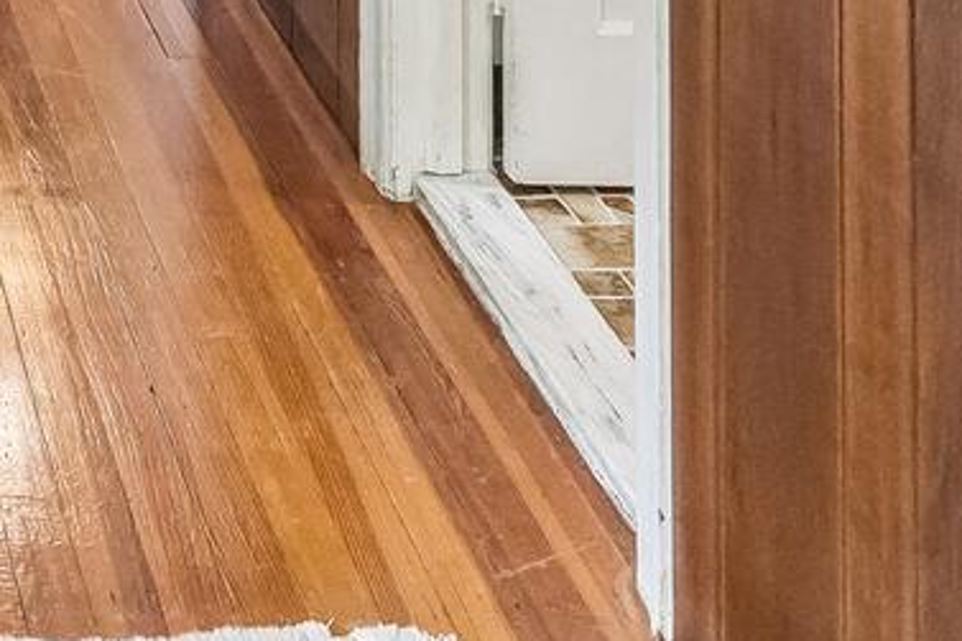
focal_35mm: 90
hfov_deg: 20.8
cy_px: -875
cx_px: -265
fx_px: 2396
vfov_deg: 12.3
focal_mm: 16.5
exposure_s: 1/25
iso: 640
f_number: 5.6
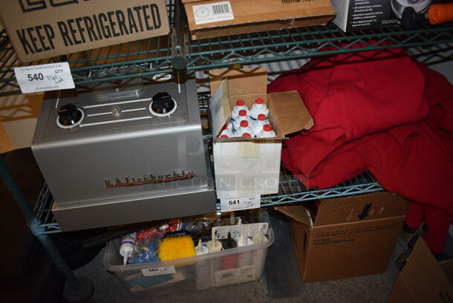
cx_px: 226
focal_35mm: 27
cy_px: 152
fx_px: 340
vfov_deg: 48.0
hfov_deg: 67.3
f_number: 3.5
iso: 720
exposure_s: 1/60
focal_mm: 18
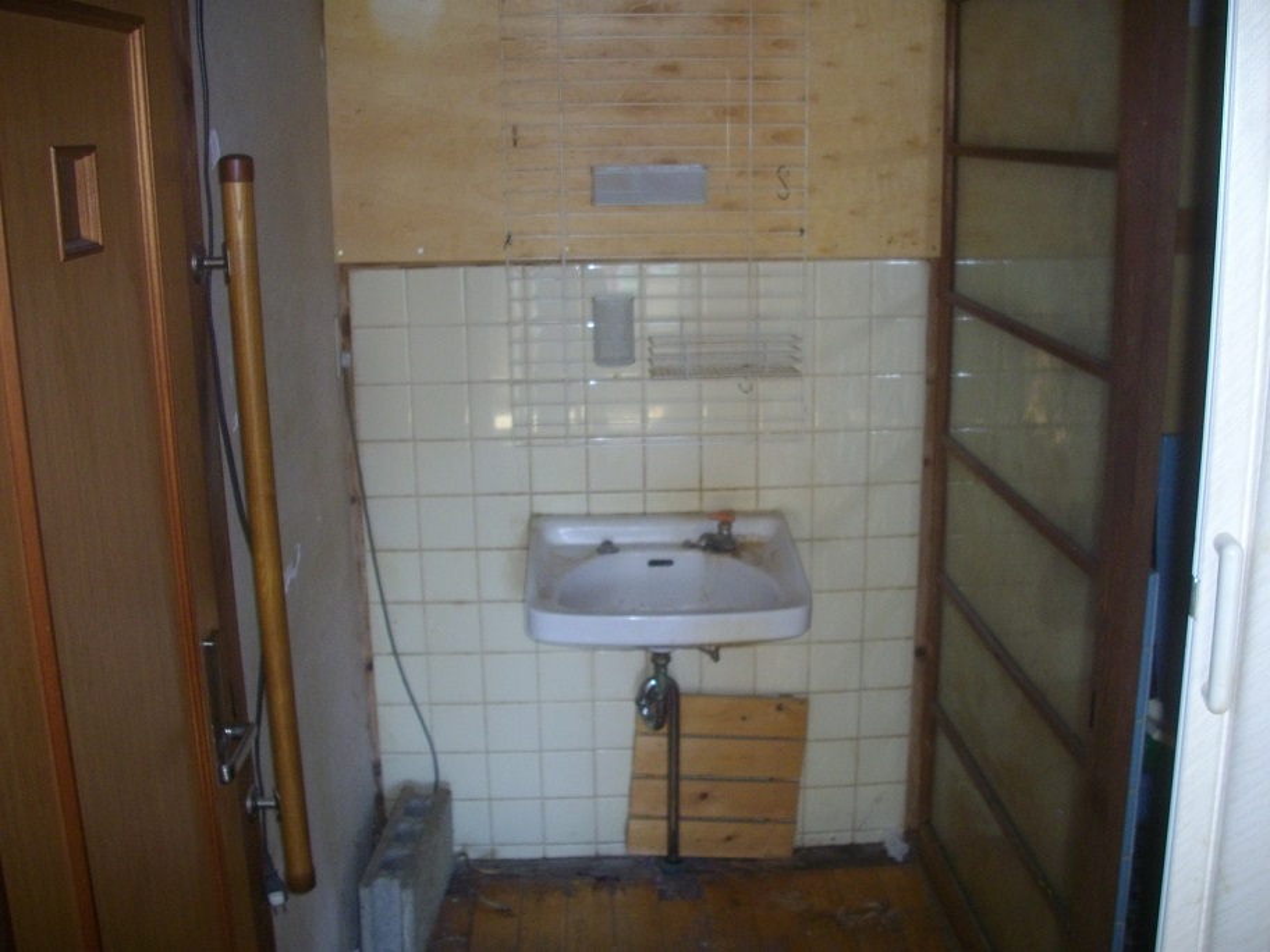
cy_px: 476
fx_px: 1357
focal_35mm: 37
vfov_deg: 38.7
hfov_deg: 50.1
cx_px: 635
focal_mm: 6.2
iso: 200
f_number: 2.8
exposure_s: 1/50
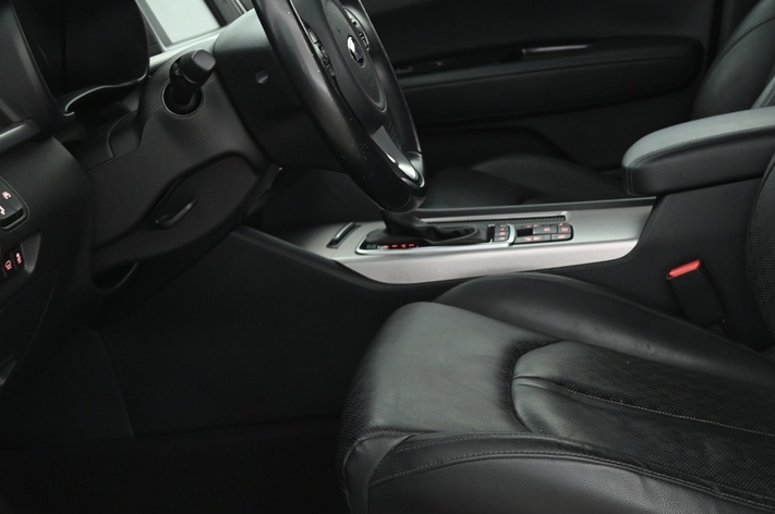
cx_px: 445
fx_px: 1376
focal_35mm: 64
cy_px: 188
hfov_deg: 31.4
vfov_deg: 21.1
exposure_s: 1/13
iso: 1250
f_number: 4
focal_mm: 28
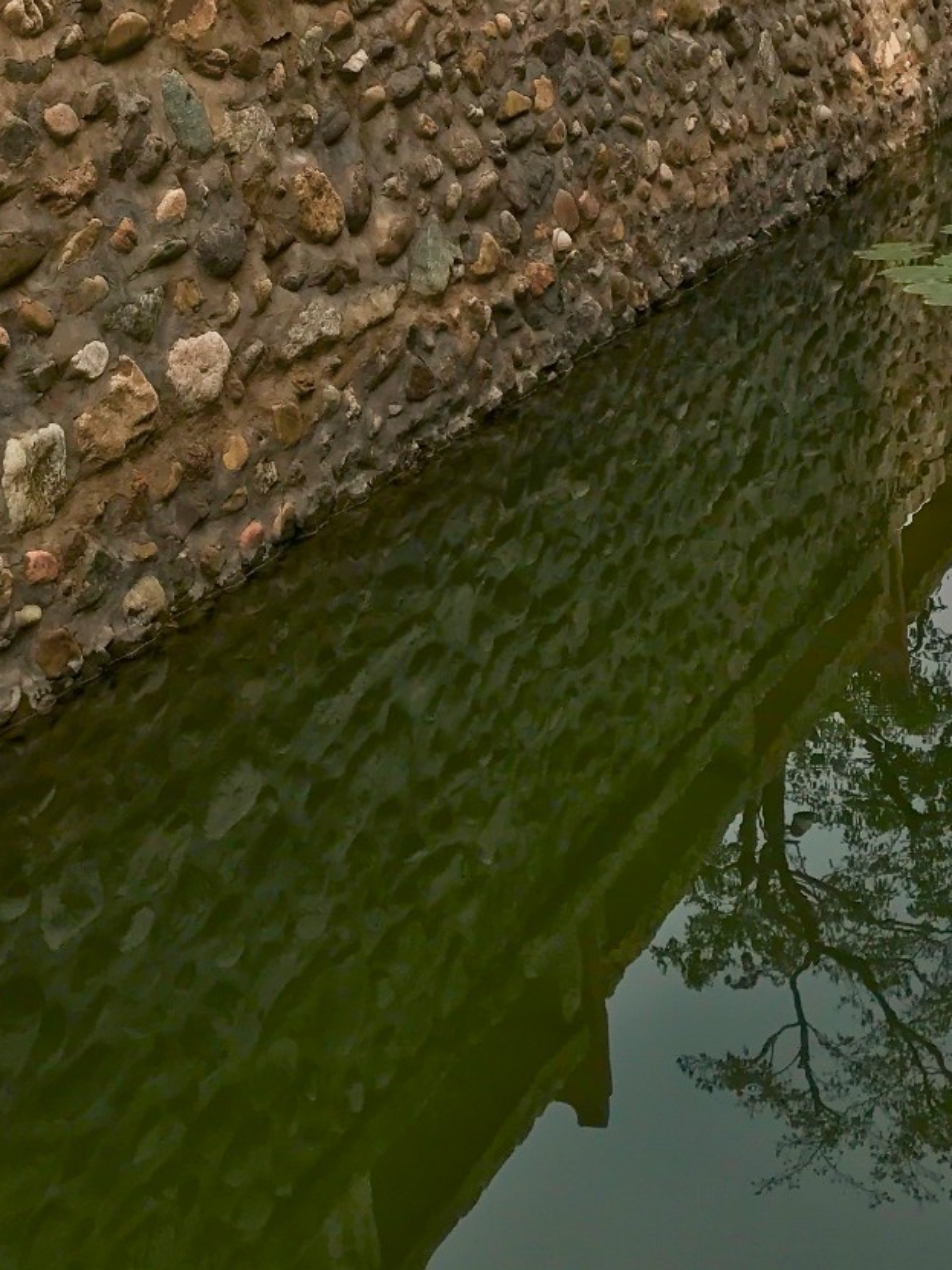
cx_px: 399
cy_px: 49
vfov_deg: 26.9
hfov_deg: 21.3
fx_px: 2531
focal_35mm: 69
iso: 20
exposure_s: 1/1389
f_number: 1.8
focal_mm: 3.99
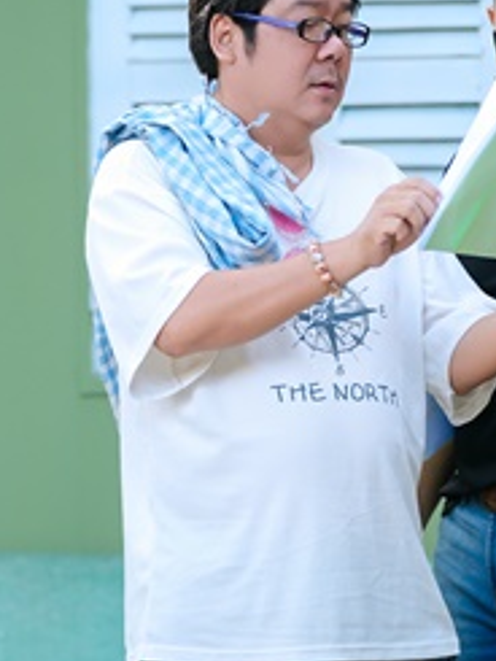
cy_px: 287
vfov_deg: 6.3
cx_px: 429
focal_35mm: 314
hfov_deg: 4.7
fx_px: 5994
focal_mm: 123
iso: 500
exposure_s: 1/250
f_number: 2.8
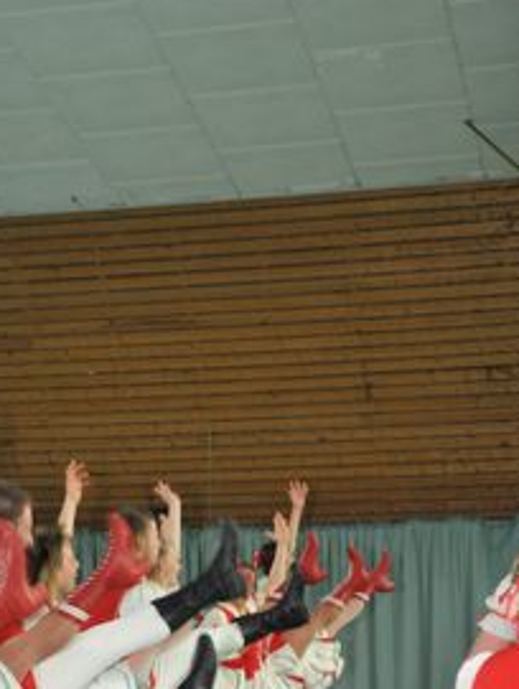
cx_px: 125
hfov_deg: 15.9
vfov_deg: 20.7
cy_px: 597
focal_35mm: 93
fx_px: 1852
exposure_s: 1/60
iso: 1400
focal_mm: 35
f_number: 5.6
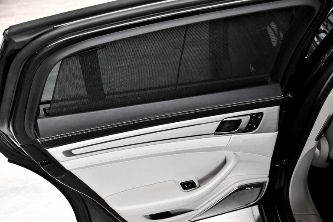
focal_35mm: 42
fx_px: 388
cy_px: 111
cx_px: 166
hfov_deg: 46.4
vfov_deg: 31.9
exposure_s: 1/100
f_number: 5.6
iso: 1600
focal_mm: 28
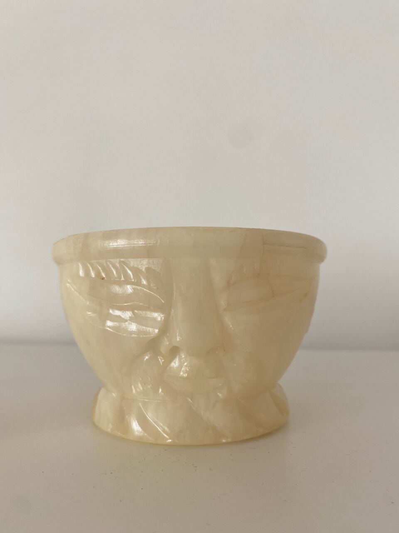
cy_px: 266
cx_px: 200
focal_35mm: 26
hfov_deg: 53.1
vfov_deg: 67.3
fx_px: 400
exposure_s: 1/122
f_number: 1.8
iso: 100
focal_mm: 4.25
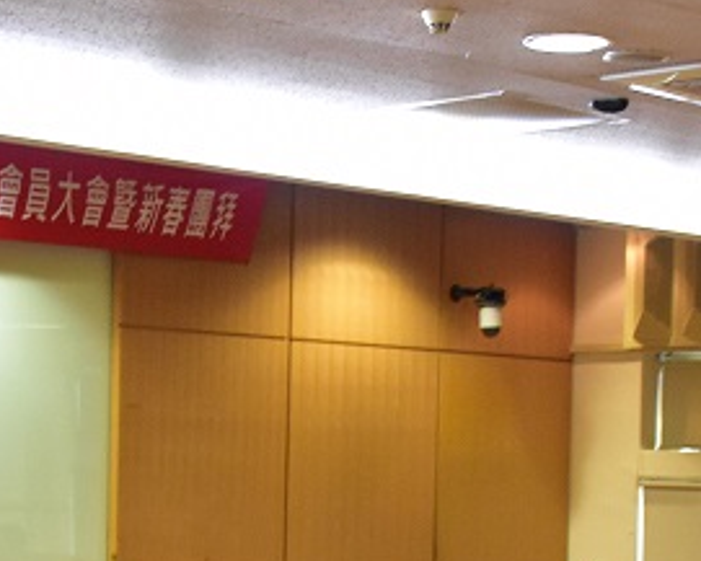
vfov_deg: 14.1
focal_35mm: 108
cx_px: 313
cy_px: 587
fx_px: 2232
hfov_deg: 17.8
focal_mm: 23
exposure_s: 1/60
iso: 2500
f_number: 5
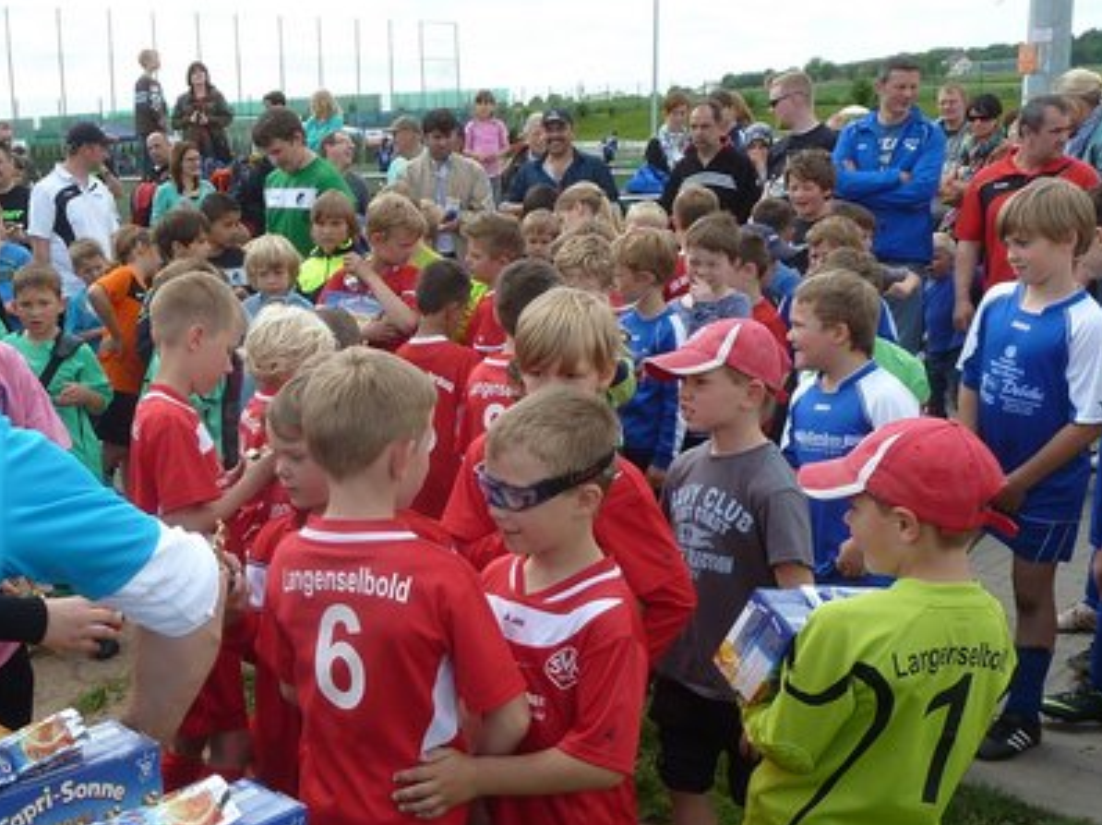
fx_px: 1400
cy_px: 480
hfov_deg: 41.8
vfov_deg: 32.8
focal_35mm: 44
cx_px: 293
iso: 80
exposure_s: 1/320
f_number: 4
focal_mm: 4.1
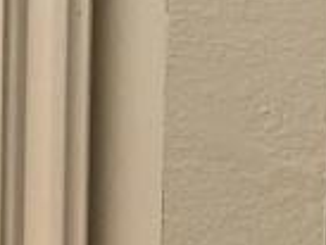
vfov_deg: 6.8
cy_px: 209
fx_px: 2045
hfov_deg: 7.9
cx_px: -650
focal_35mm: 217
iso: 100
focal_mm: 3
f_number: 1.8
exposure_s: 1/60
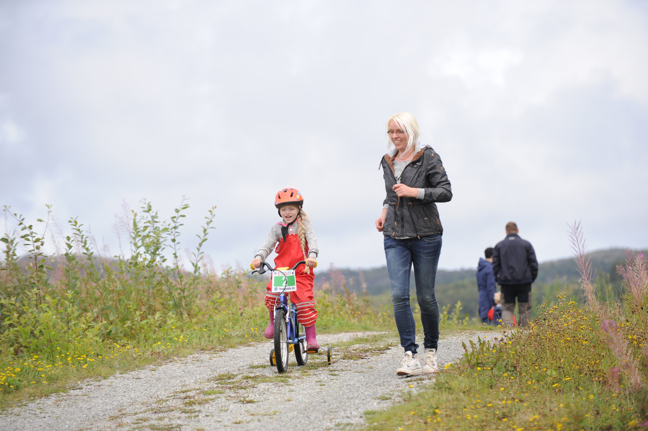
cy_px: 216
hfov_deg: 12.8
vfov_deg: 8.6
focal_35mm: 160
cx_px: 324
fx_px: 2878
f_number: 4
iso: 200
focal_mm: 160
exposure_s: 1/800
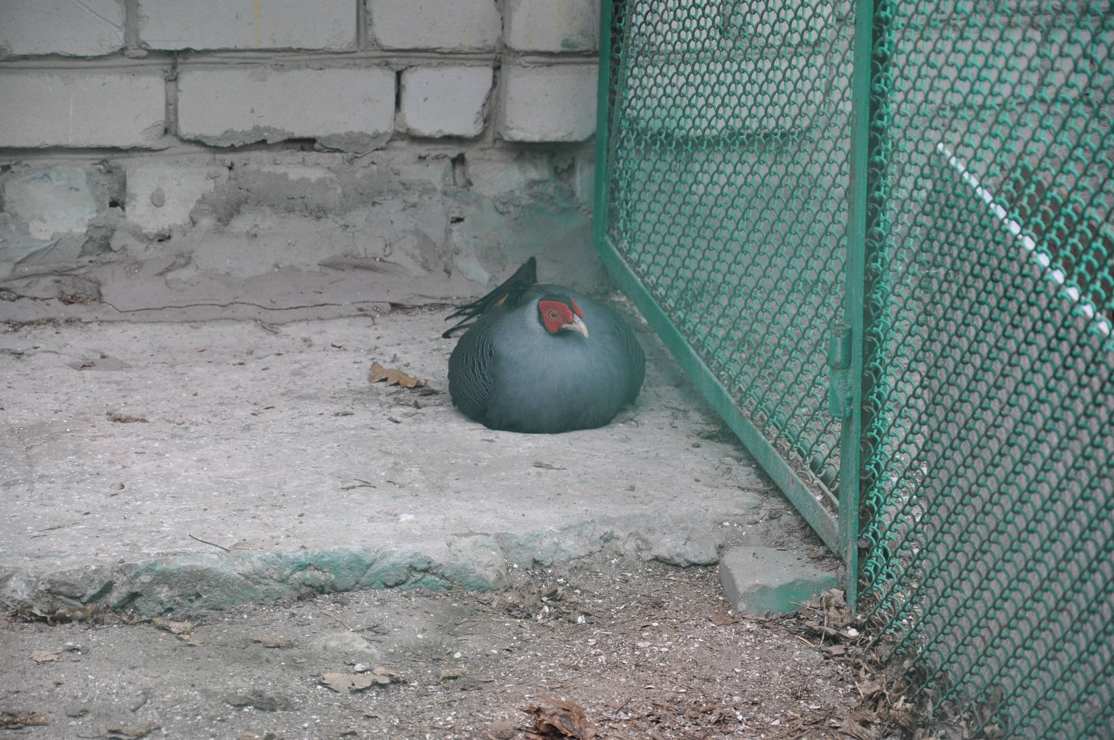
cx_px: 557
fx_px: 4868
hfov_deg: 13.1
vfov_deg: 8.7
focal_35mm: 158
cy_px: 370
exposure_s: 1/250
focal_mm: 105
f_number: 5.6
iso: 560
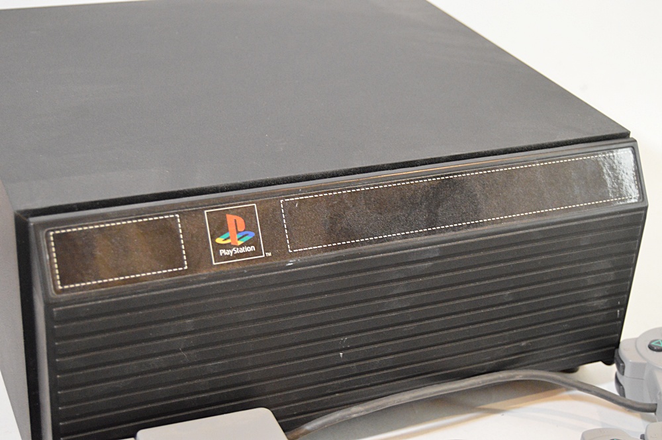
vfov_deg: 22.6
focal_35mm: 60
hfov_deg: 33.4
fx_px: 1102
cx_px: 331
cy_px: 220
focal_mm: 40
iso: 3200
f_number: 5
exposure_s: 1/40
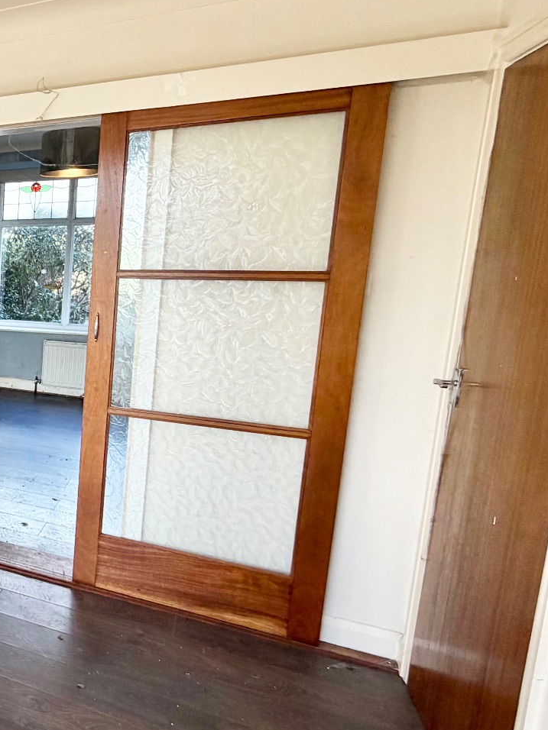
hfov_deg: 31.9
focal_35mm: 30
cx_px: -208
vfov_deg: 59.9
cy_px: 344
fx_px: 633
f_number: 2.2
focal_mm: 2.22
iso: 50
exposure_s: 1/181
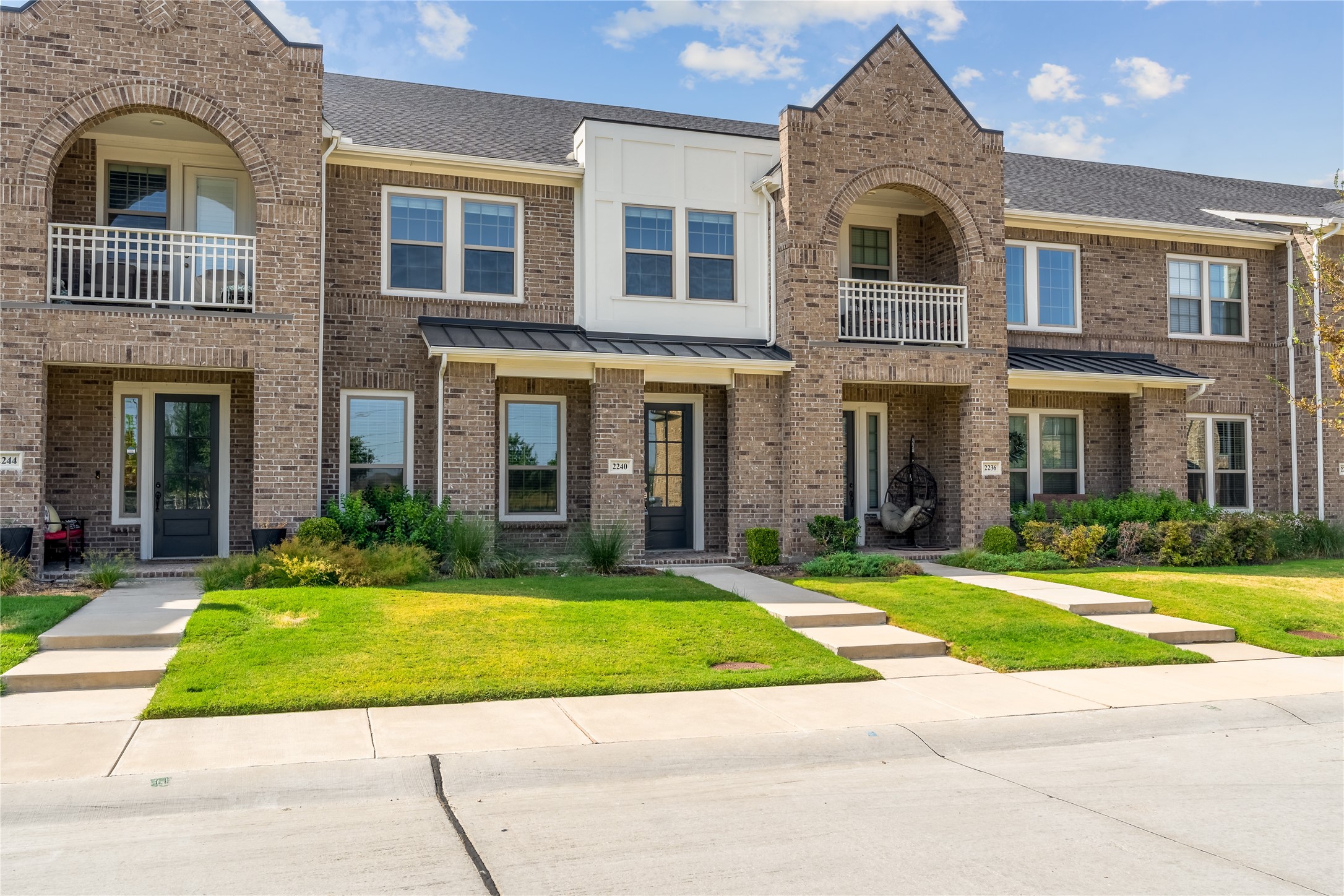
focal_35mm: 29
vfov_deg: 45.0
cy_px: 448
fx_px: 1083
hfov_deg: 63.7
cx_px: 672
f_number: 8
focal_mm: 29
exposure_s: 1/8000
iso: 400
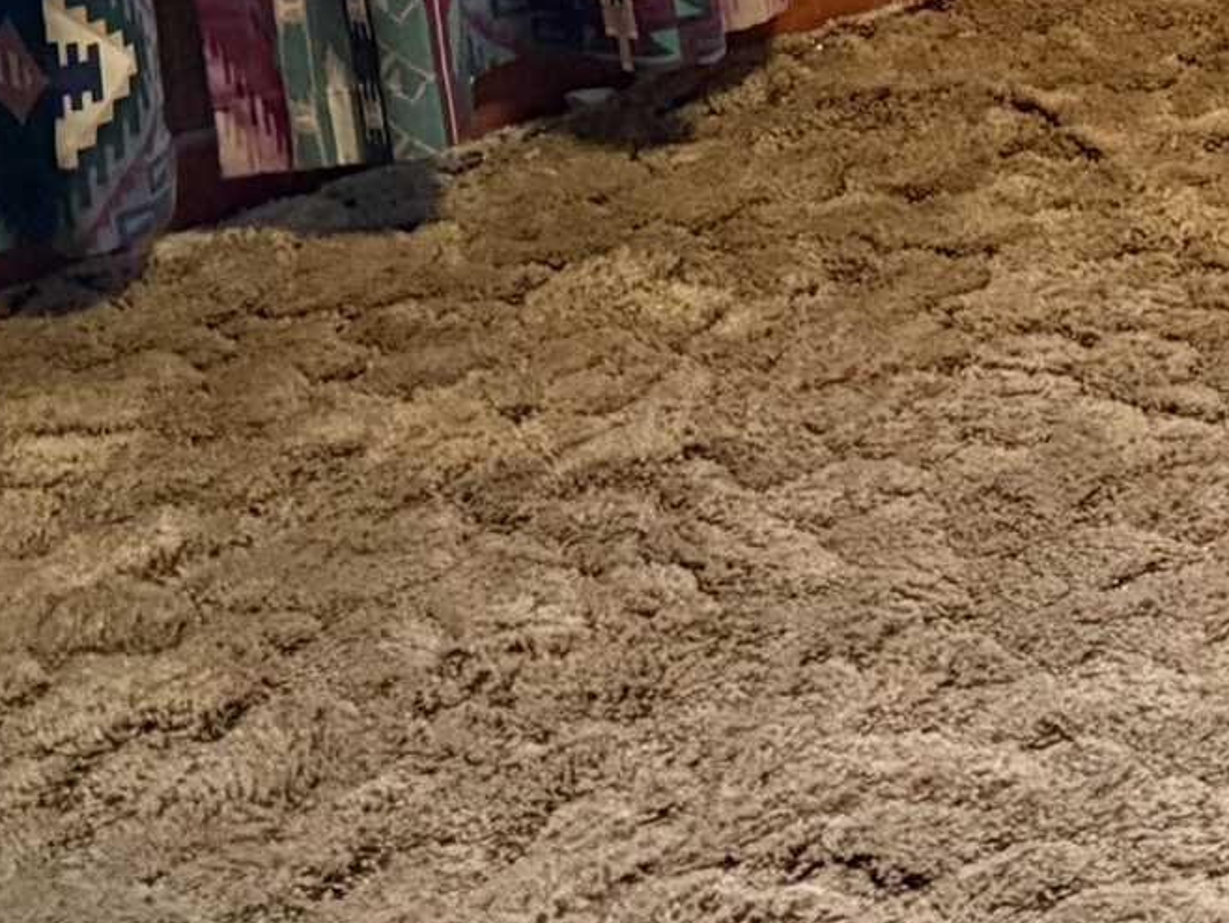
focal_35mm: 112
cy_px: -1157
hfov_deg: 16.0
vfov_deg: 11.4
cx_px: 1860
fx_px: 3978
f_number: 1.78
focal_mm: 6.76
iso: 1000
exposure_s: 1/40
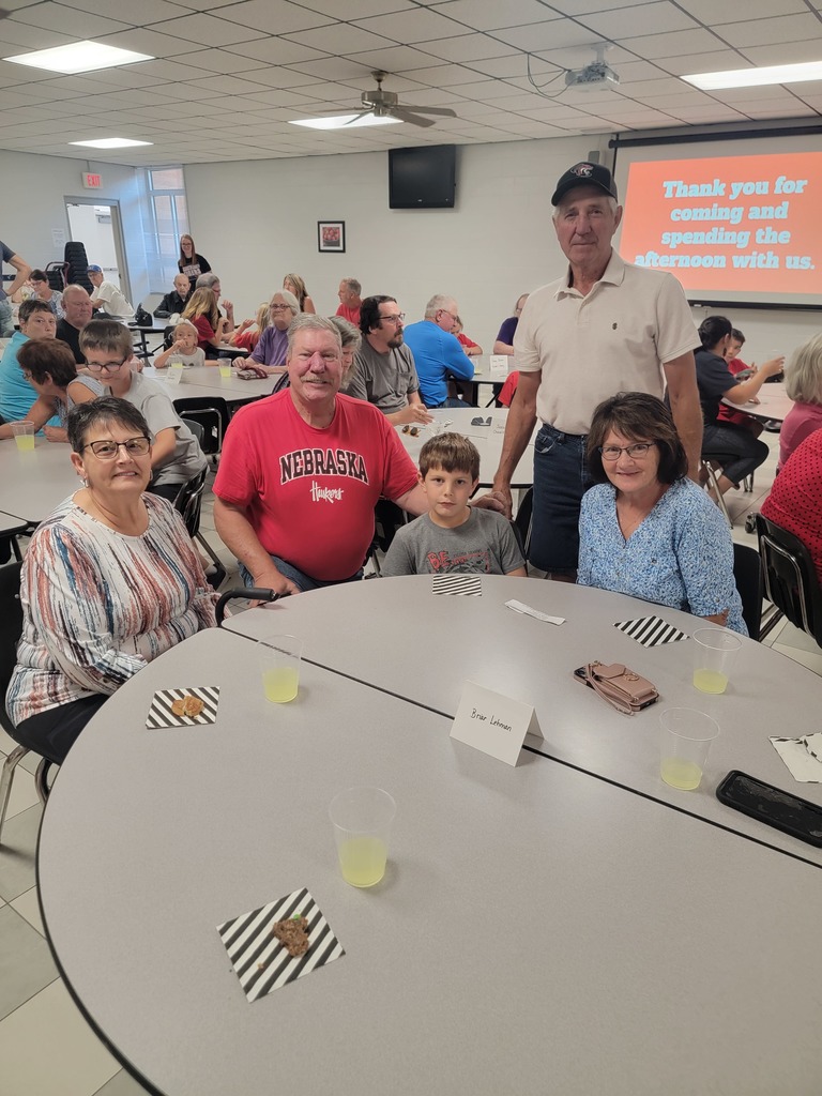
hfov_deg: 56.8
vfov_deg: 71.6
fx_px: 760
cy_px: 548
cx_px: 411
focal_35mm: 24
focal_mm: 6.7
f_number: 1.8
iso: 320
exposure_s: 1/120
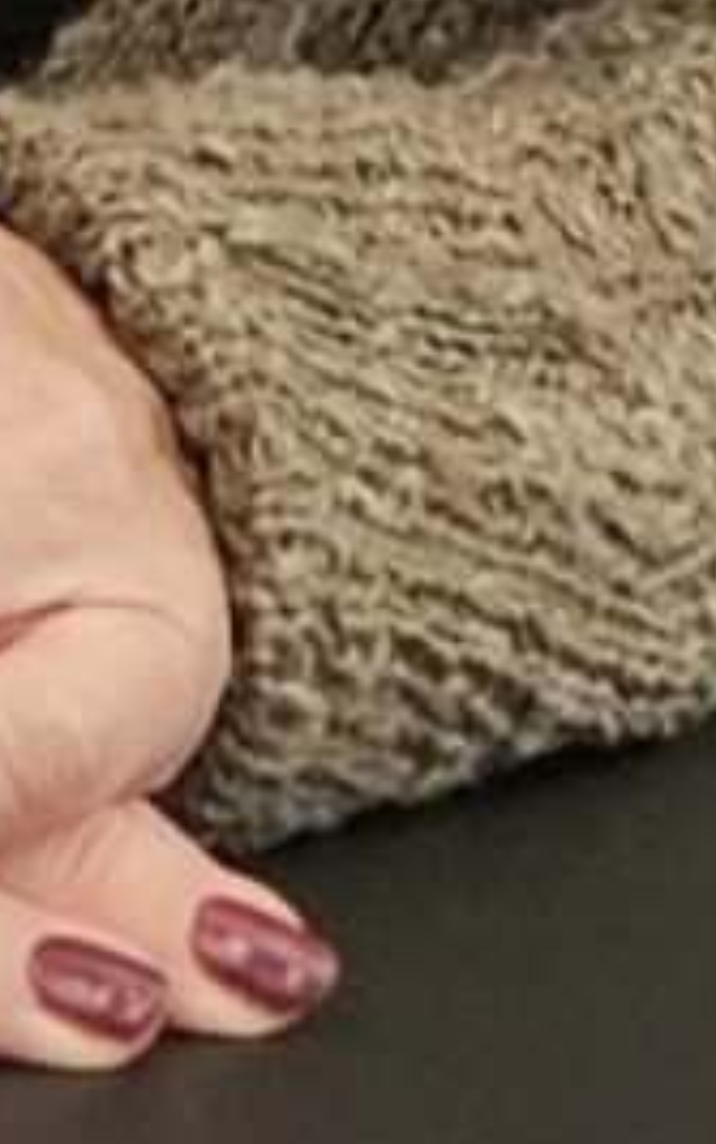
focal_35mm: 175
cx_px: -401
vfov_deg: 9.6
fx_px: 5461
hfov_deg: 7.4
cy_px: -2134
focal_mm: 5.4
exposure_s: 1/101
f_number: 1.8
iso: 500
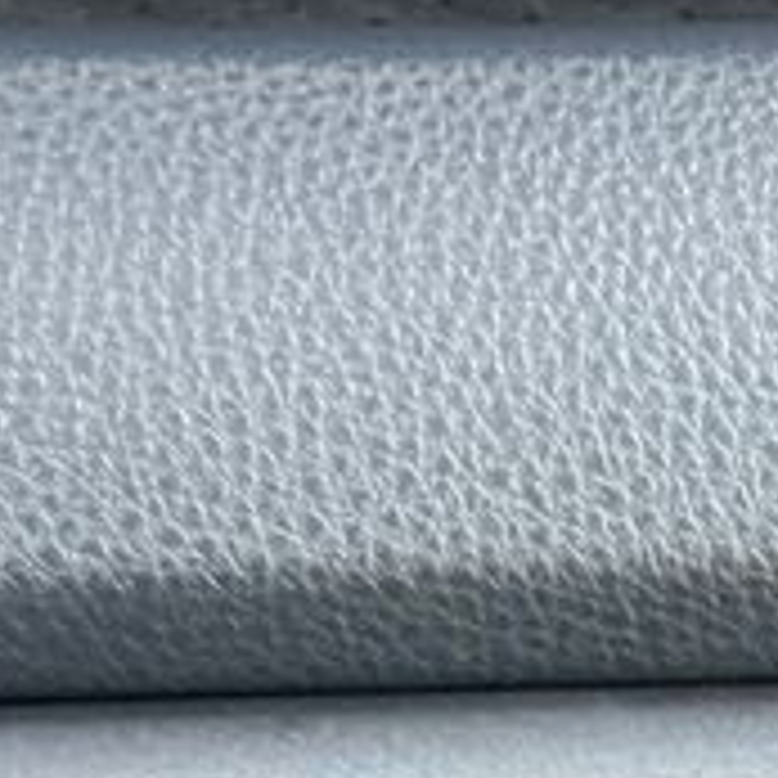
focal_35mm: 136
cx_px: 666
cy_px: 1381
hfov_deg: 12.8
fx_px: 3458
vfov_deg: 11.9
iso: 500
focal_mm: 5.1
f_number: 1.6
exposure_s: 1/60
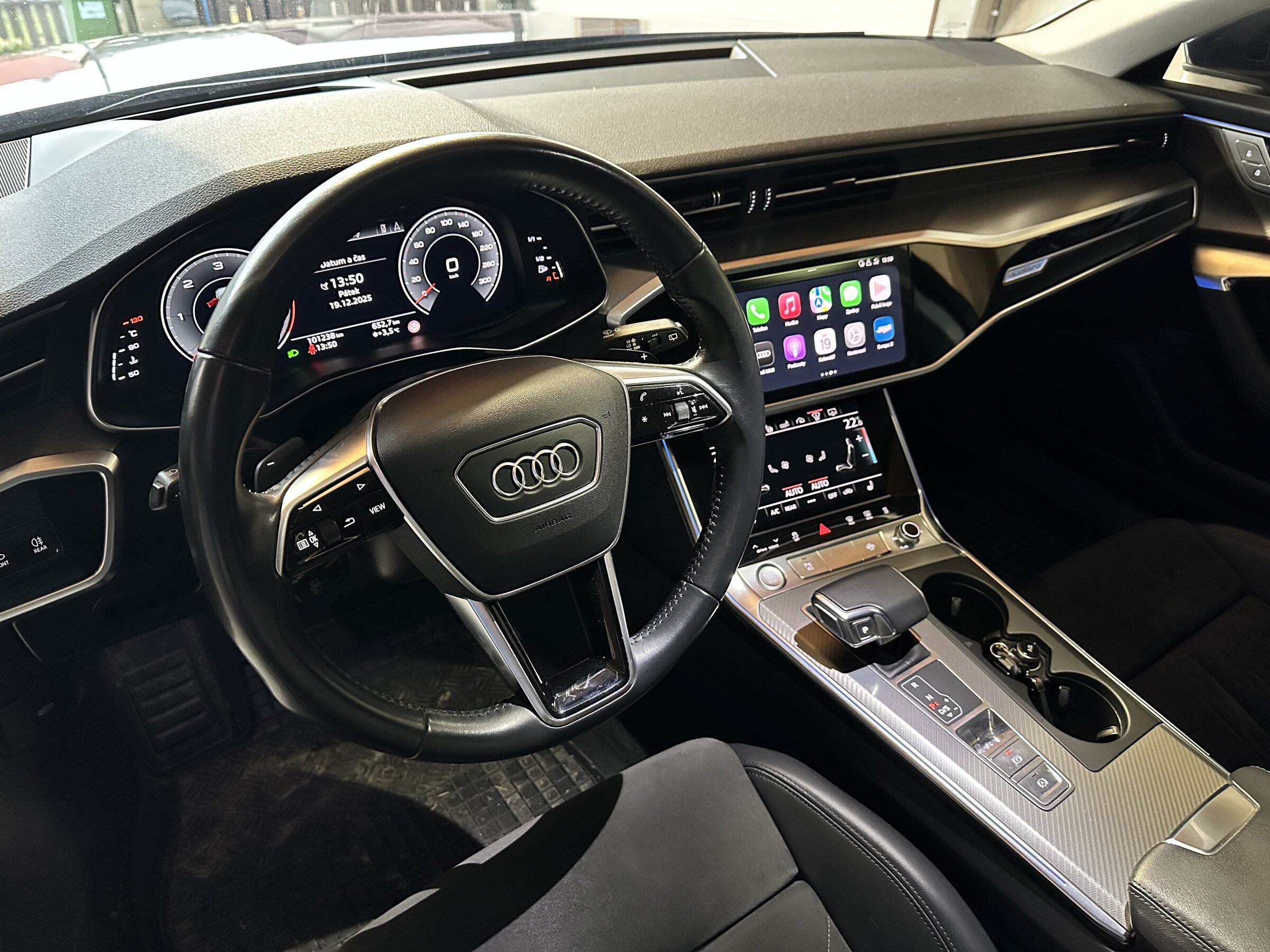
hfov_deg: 71.6
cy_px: 476
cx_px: 635
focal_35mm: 24
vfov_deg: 56.8
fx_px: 881
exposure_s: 1/34
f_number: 1.78
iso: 1000
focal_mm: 6.86
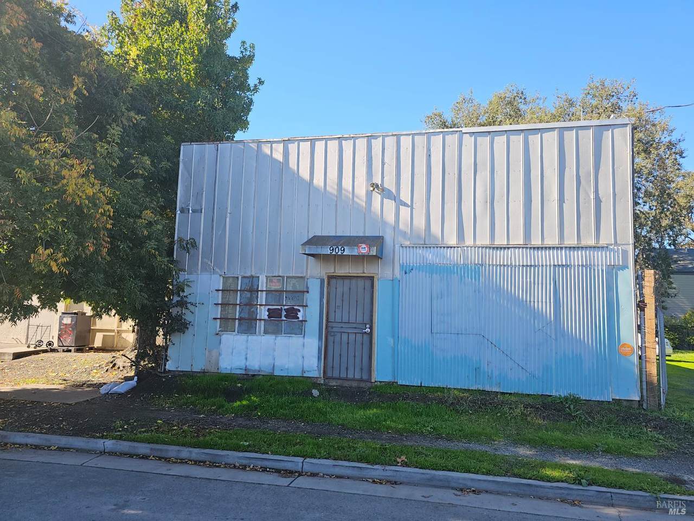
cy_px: 260
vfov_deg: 58.9
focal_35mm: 23
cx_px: 347
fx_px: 461
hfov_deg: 73.9
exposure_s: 1/202
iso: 10
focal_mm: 6.3
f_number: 1.7
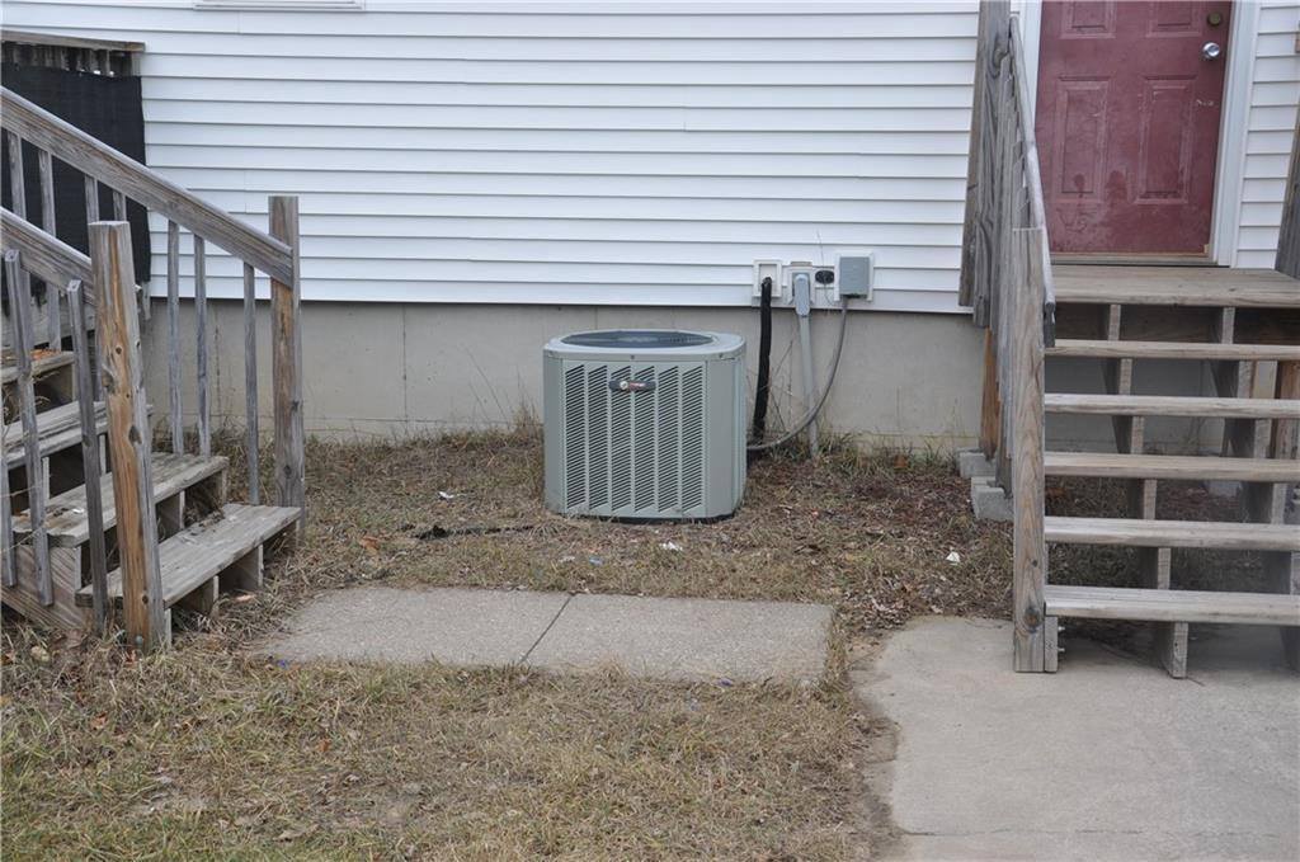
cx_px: 650
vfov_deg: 28.0
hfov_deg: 41.2
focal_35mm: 48
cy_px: 431
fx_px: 1730
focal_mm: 32
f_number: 8
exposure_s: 1/250
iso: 200
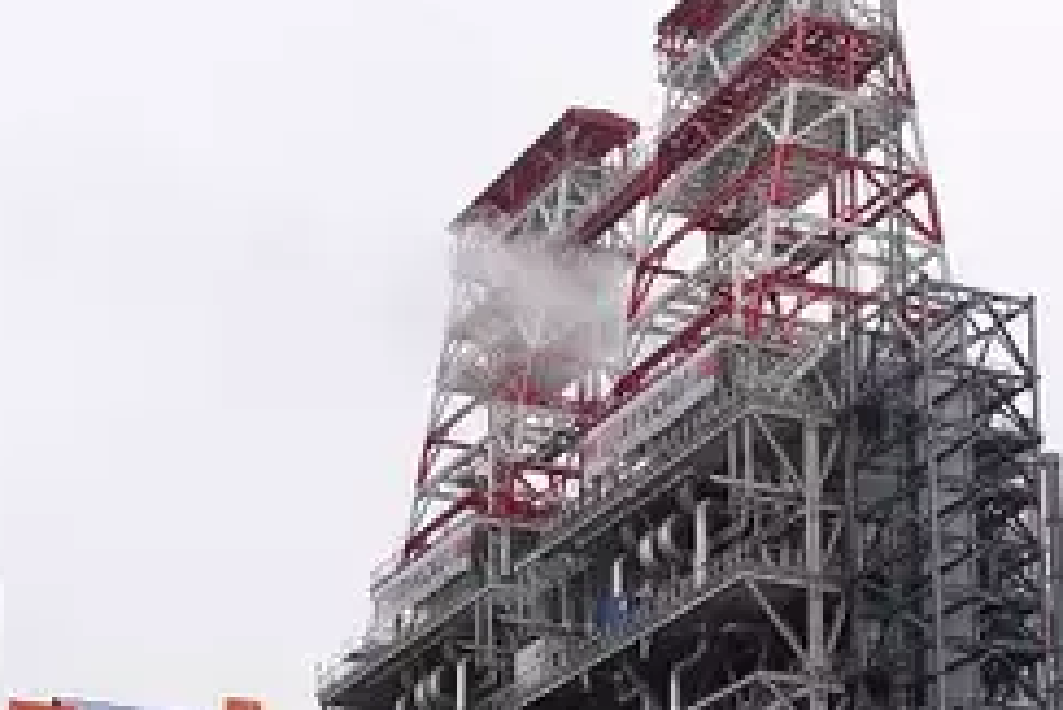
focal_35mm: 95
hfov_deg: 21.4
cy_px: 943
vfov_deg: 13.8
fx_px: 2807
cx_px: 492
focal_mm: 29
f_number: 3.2
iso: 3200
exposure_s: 1/3200
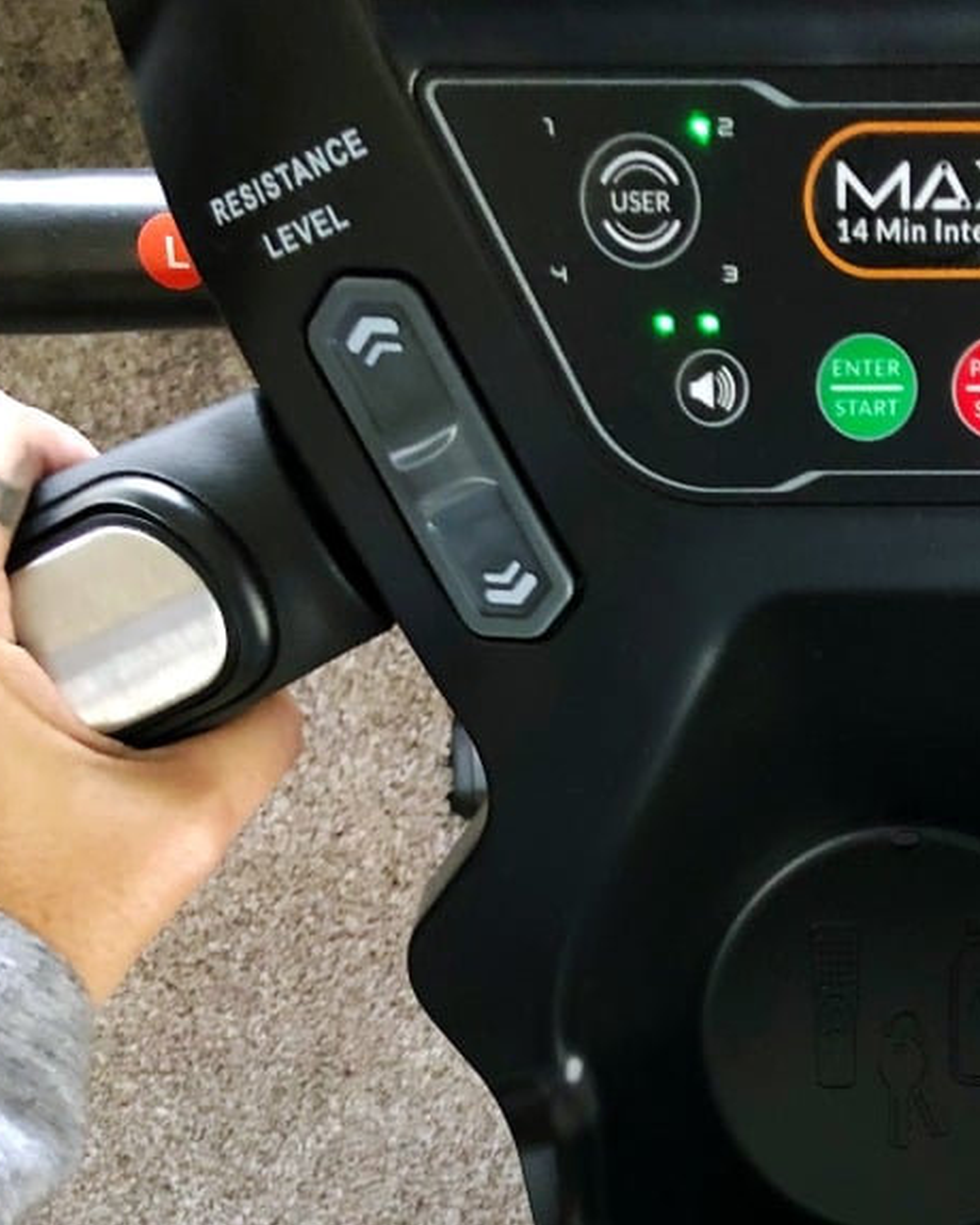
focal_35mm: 57
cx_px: 861
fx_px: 2067
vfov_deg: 30.3
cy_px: 1276
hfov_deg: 25.9
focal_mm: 3.99
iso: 100
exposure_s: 1/10
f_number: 1.8
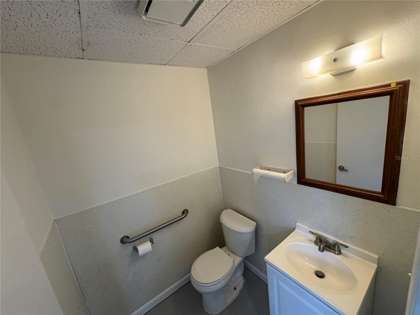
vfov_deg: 85.7
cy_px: 158
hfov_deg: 102.1
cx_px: 210
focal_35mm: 14
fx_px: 170
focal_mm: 2.22
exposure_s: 1/120
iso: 250
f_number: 2.2
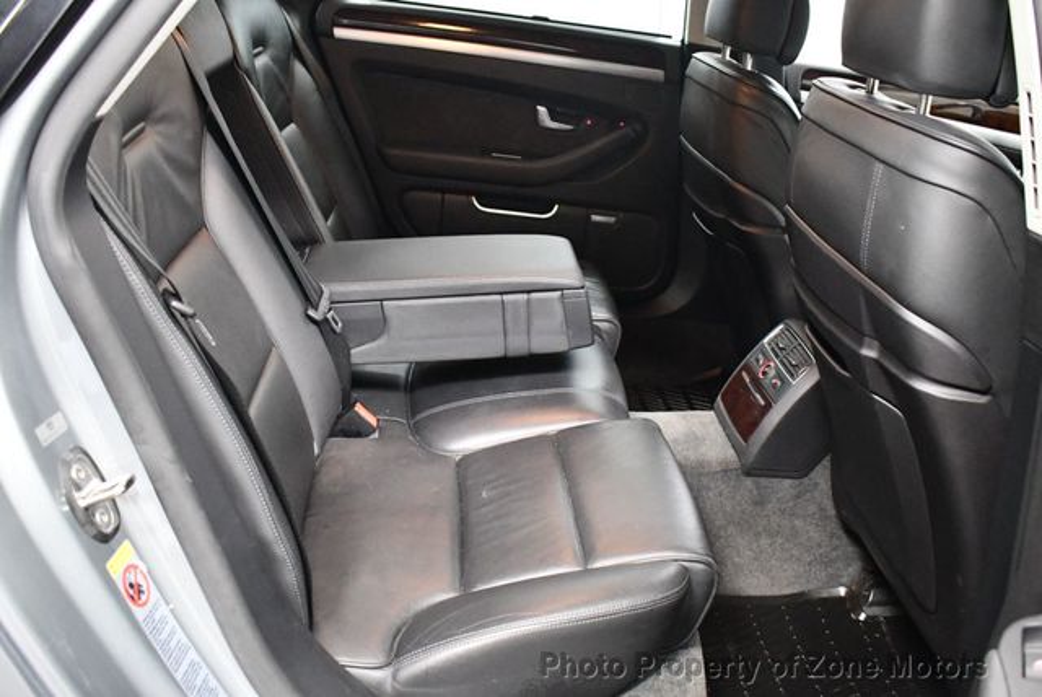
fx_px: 1043
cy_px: 348
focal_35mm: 36
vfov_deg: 36.9
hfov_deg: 53.1
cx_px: 521
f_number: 3.5
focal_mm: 18
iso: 6400
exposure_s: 1/60
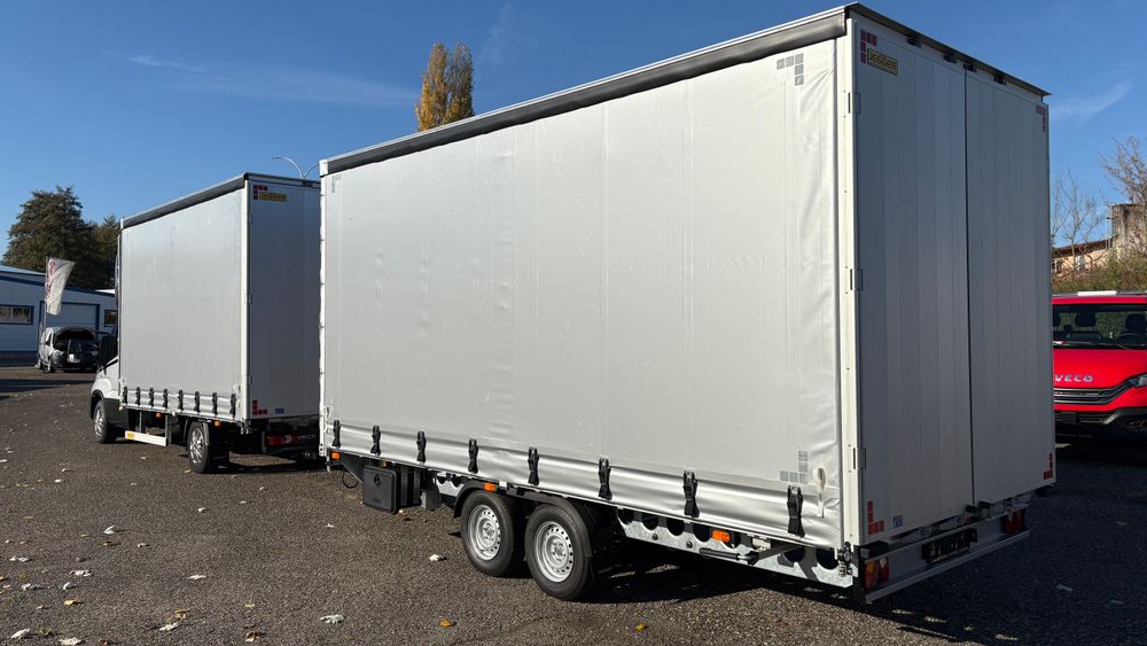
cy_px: 296
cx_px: 565
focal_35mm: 29
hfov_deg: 66.1
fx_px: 882
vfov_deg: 40.2
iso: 50
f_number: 1.6
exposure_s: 1/10101
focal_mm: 5.96
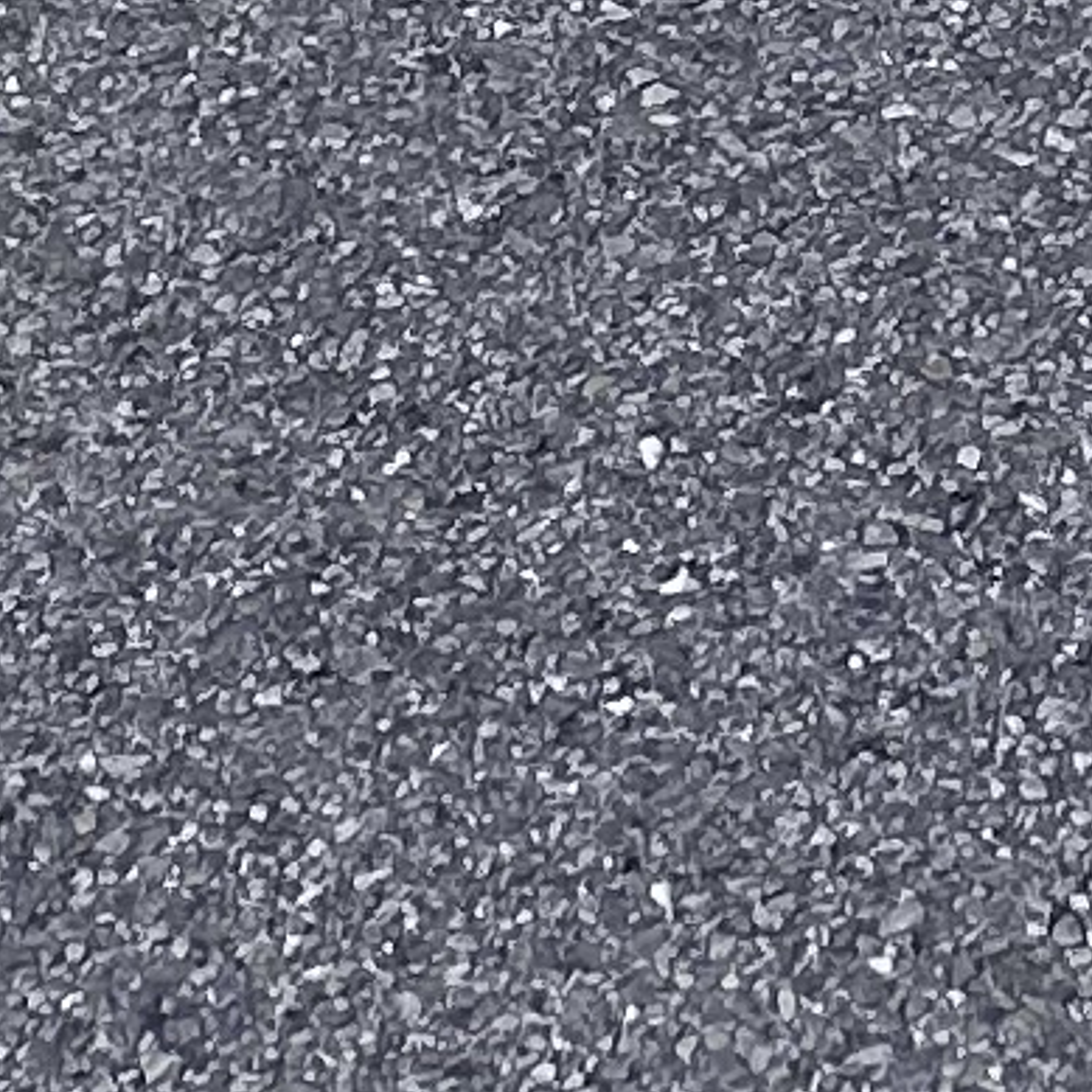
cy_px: -3950
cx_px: 118
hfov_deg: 7.9
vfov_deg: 6.0
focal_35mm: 220
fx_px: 7852
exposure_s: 1/469
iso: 80
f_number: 1.78
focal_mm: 6.86
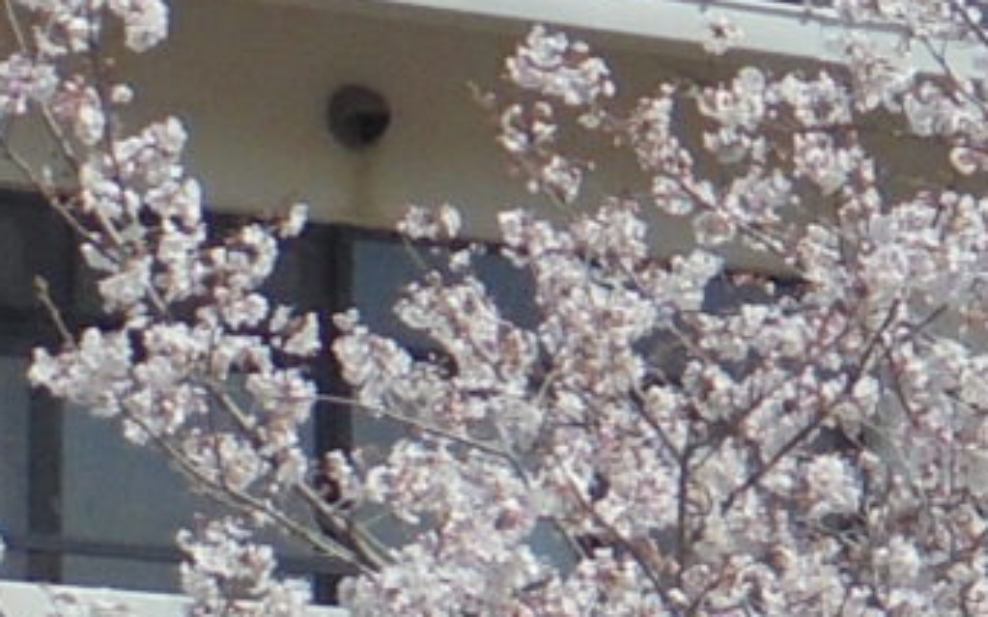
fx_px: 8130
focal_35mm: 302
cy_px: 565
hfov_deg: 6.9
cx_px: 1237
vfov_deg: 4.3
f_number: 13.3
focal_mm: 6.9
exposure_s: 1/125
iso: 100
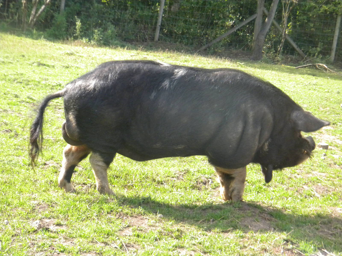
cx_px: 171
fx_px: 820
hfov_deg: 23.6
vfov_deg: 17.8
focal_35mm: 83
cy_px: 128
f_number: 4.5
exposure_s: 1/380
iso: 400
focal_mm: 15.1
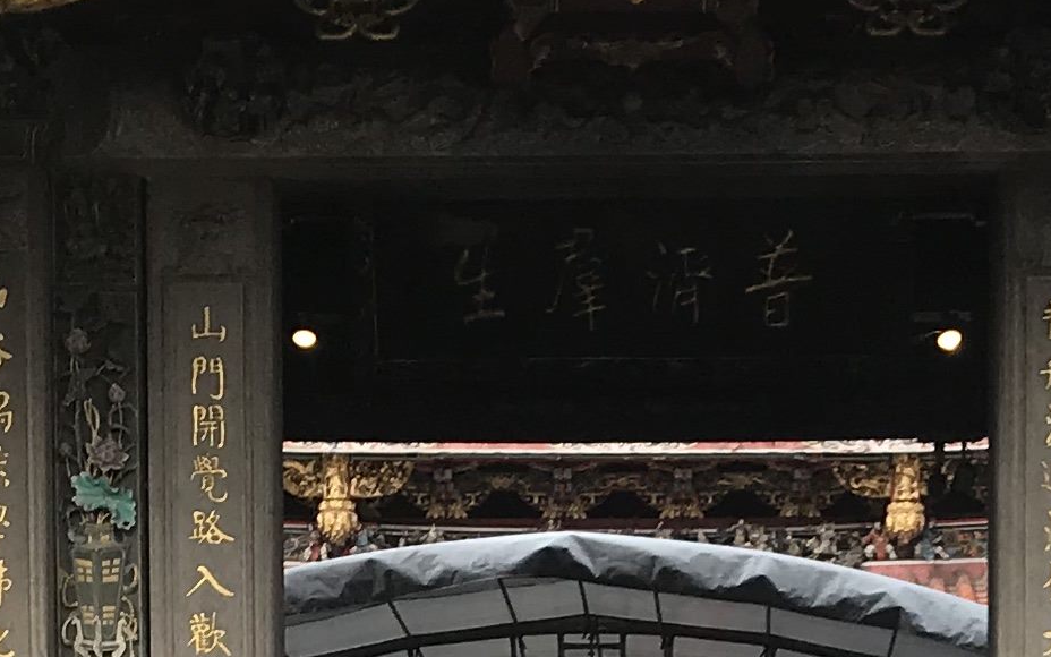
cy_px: 1382
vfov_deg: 9.4
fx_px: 3695
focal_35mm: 129
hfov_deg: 16.2
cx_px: 608
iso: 20
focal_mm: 3.99
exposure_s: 1/879
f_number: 1.8
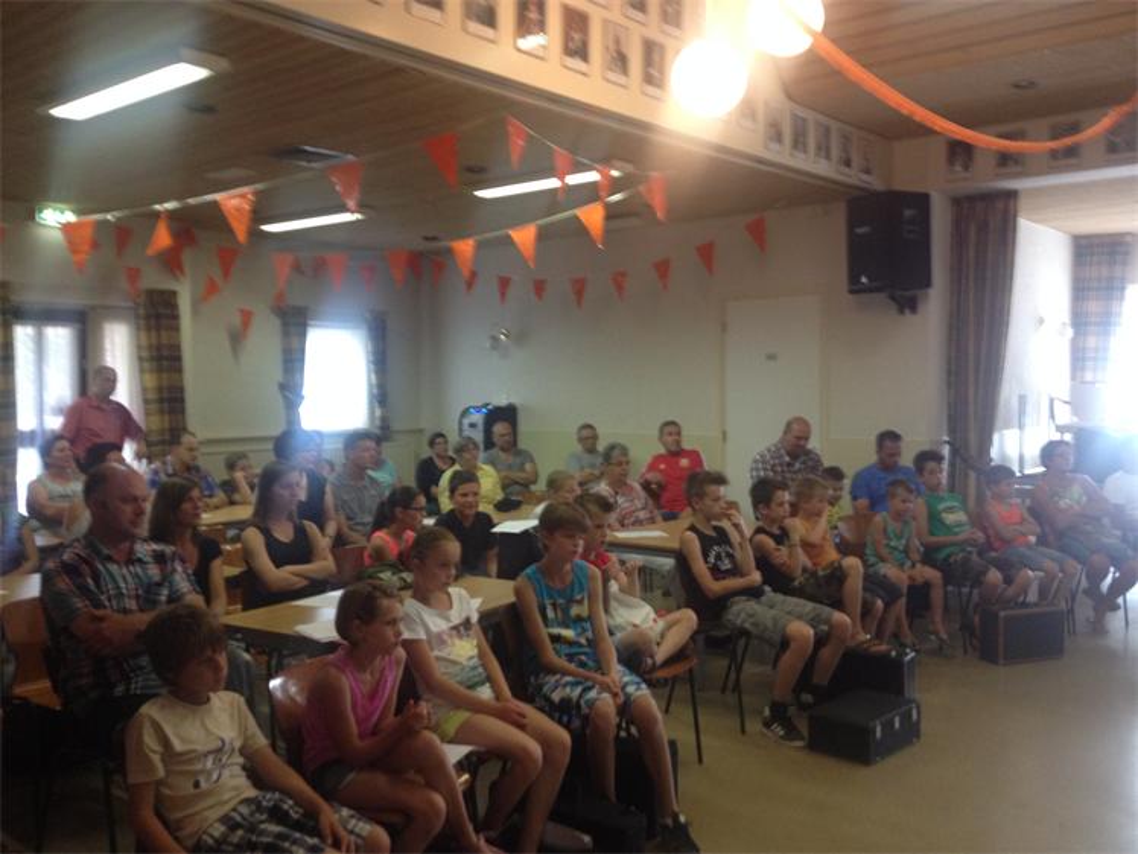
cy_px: 427
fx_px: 1151
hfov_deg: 52.6
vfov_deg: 40.7
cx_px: 569
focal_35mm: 35
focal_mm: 4.28
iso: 160
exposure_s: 1/20
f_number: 2.4
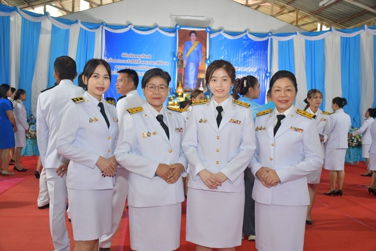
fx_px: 407
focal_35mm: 39
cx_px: 188
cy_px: 126
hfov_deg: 49.5
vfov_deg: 34.2
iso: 1100
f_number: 3.8
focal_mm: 26
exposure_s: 1/160
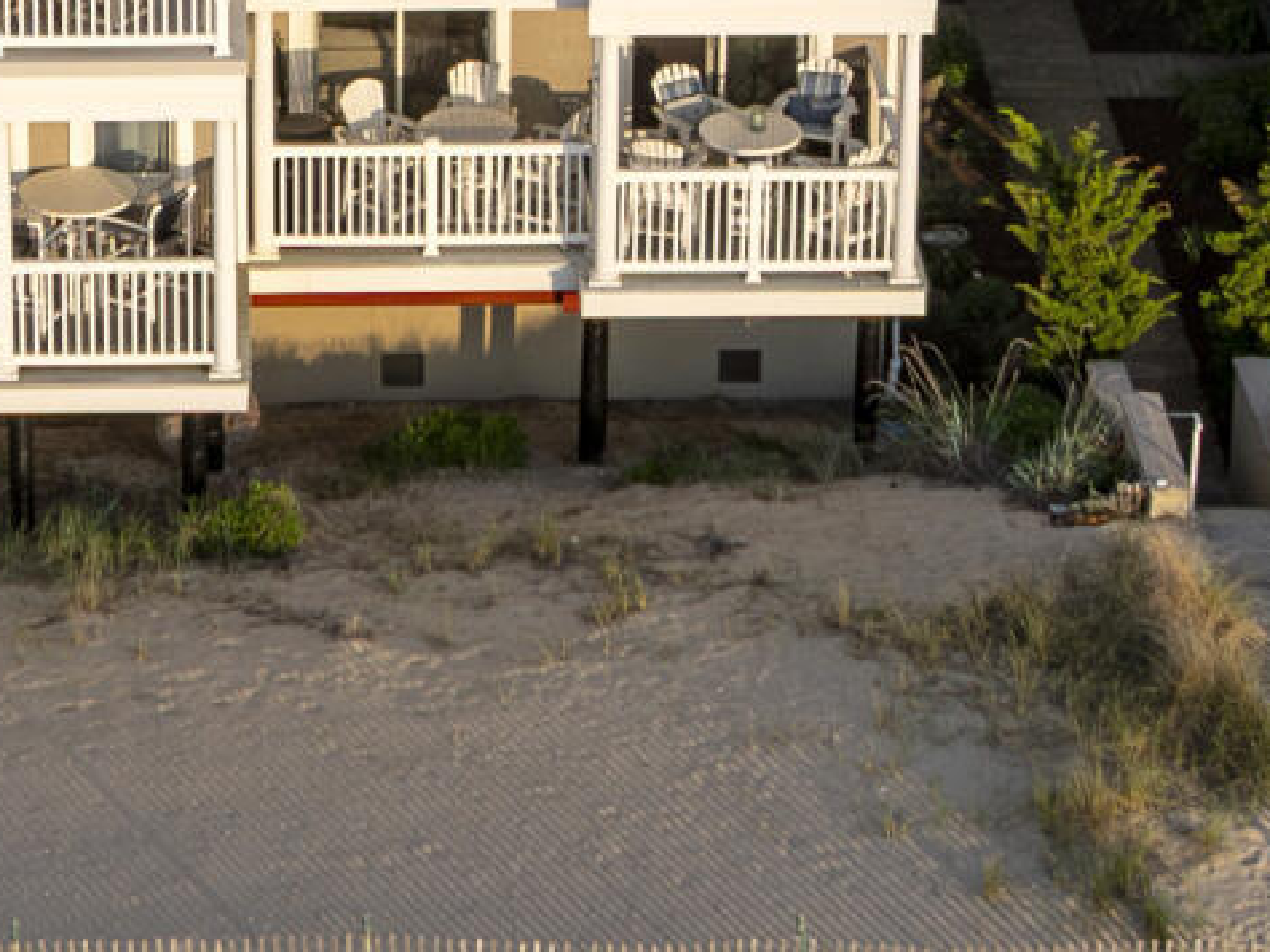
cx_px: 313
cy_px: -105
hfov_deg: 13.0
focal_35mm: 152
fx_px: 5574
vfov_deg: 9.7
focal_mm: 12.29
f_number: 2.8
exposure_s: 1/2000
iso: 100
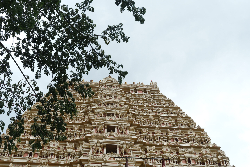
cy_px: 84
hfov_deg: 37.5
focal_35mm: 53
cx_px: 125
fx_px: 368
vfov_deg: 25.5
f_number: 5.6
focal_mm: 35.3
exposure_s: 1/480
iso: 800
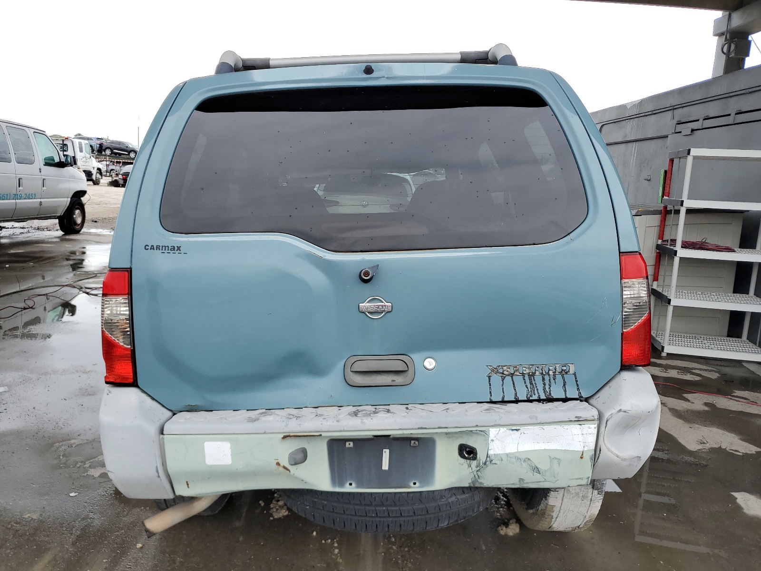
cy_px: 286
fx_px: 572
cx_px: 380
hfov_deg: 67.3
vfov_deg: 53.1
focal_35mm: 26
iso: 50
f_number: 1.5
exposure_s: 1/1111
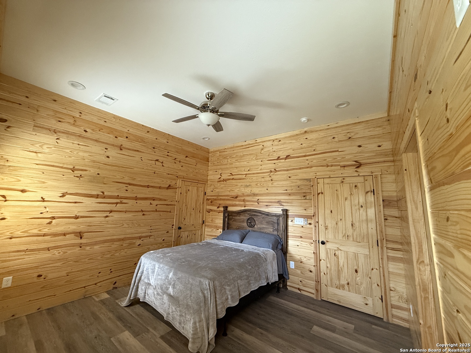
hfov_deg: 102.1
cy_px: 176
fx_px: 190
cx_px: 236
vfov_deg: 85.7
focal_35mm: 14
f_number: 2.2
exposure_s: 1/60
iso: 500
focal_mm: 2.22
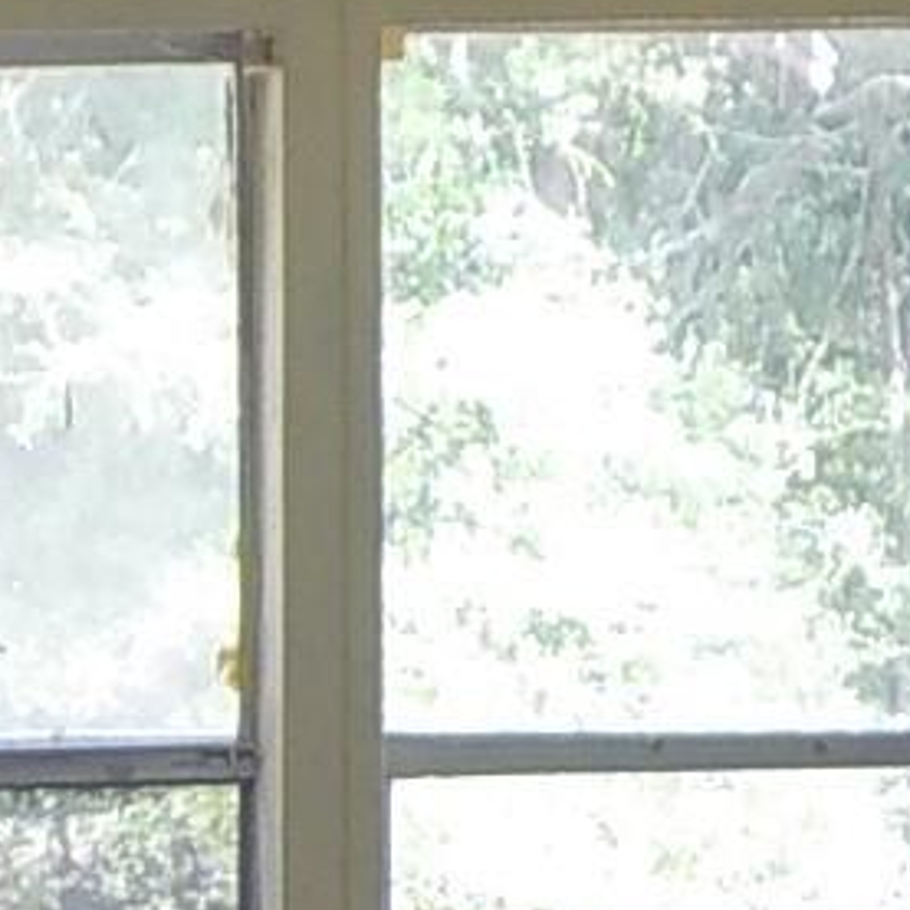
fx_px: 4551
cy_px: 1081
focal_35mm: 153
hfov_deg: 10.7
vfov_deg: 11.2
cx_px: -775
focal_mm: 4.1
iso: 125
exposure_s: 1/80
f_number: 3.3
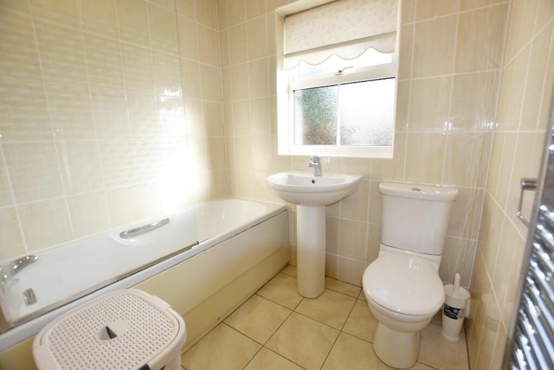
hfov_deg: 100.4
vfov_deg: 77.3
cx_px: 277
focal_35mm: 15
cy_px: 185
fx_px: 231
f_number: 3.5
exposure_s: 1/160
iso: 100
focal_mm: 10
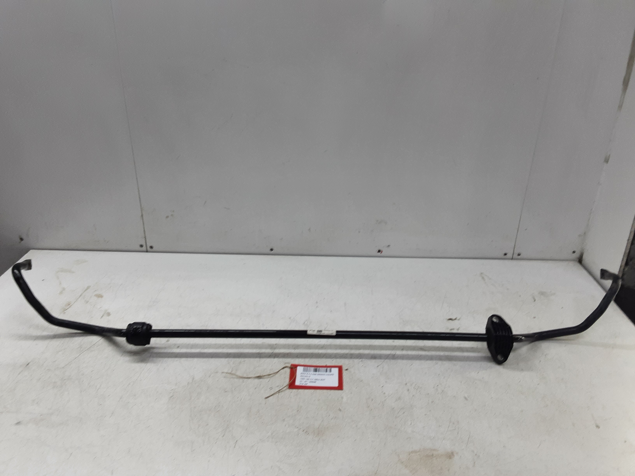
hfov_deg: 65.3
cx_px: 318
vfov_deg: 51.4
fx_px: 495
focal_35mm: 27
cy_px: 238
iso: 64
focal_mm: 2.91
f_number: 1.9
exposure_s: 1/50
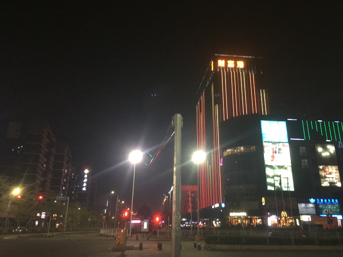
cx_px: 172
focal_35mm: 29
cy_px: 128
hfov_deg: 61.7
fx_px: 287
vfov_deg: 48.2
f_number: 2.2
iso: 200
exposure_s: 1/17
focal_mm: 4.15
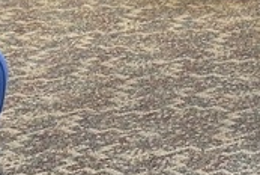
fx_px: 2134
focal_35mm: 295
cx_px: 274
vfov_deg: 4.5
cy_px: -305
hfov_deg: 6.9
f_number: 1.78
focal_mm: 6.86
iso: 100
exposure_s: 1/60
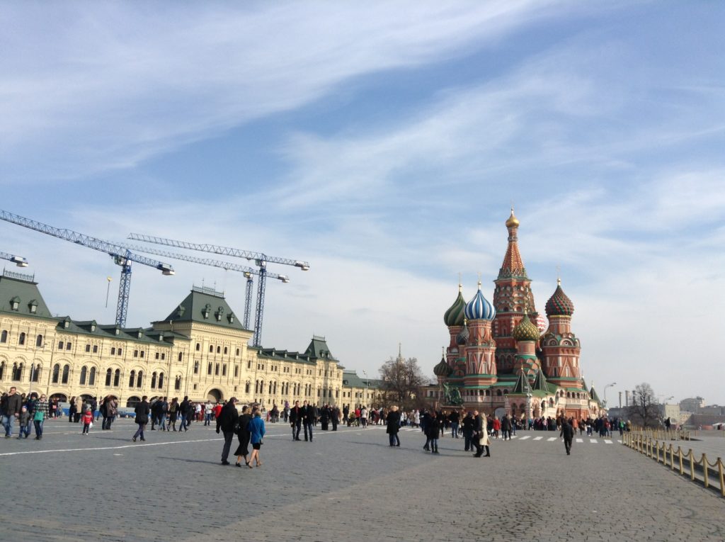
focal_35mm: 33
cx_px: 362
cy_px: 271
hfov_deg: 55.4
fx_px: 690
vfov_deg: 42.8
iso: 32
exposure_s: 1/1348
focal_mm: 3.3
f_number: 2.4
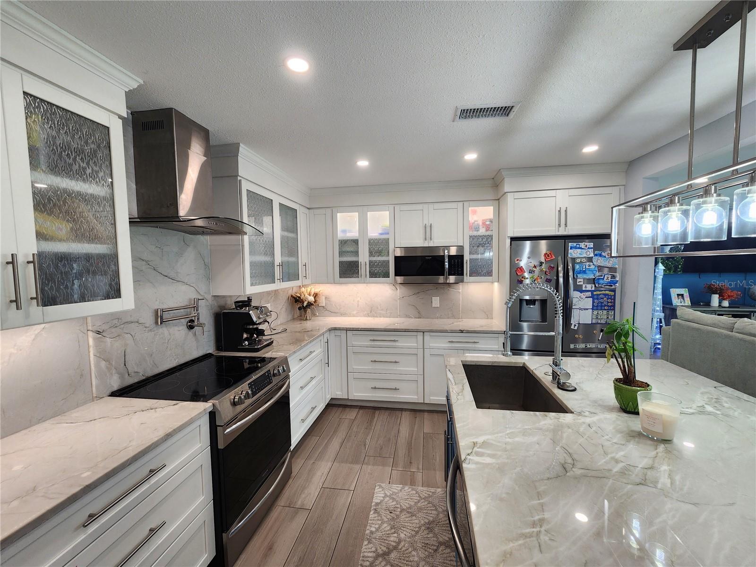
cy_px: 284
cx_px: 378
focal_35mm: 13
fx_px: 284
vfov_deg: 89.9
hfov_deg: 106.2
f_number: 2.2
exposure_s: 1/60
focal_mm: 2.2
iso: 100
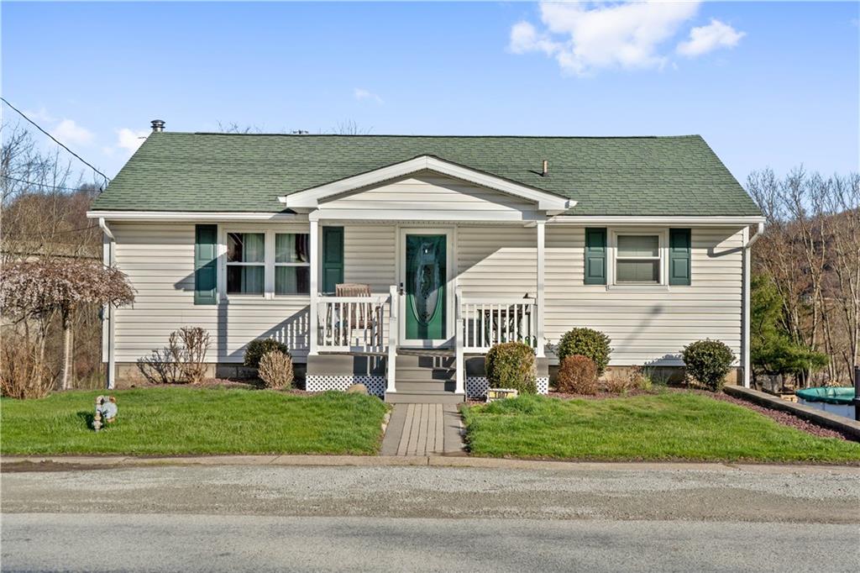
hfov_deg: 41.9
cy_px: 286
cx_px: 430
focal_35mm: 47
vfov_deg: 28.6
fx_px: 1122
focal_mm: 47
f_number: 8
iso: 125
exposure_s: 1/800
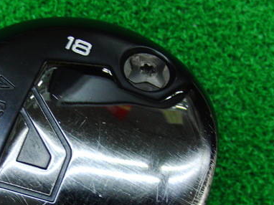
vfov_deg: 23.2
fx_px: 490
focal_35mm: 62
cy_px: 168
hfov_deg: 30.9
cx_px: 84
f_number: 3.6
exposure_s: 1/50
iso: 400
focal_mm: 6.42
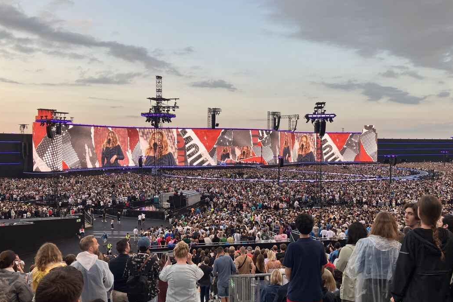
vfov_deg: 43.5
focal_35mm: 30
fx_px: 377
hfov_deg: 61.9
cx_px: 231
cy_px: 166
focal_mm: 3.99
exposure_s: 1/160
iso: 25
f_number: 1.8
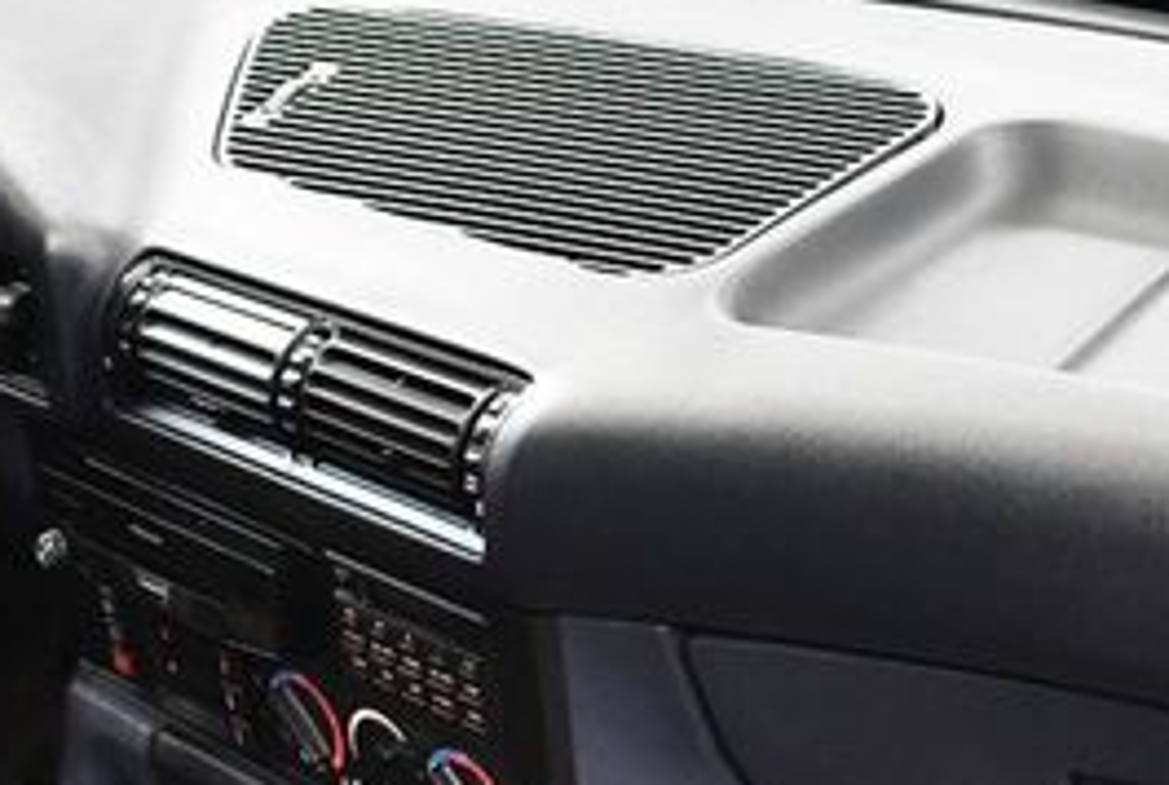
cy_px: 562
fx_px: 2831
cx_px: 573
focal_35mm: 87
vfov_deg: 15.7
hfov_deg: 23.3
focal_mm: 18
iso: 3200
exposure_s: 1/100
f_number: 3.5
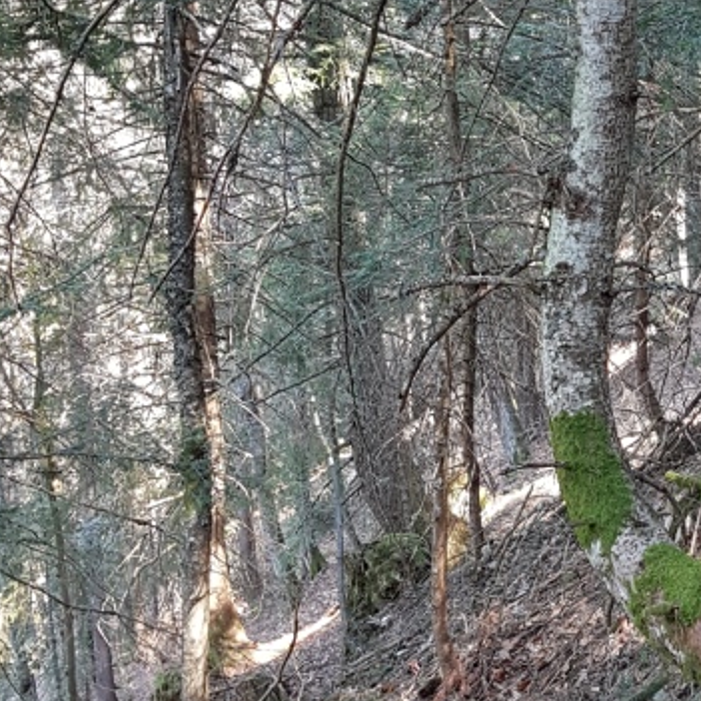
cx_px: 741
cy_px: 278
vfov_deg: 25.7
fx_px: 1535
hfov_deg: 24.3
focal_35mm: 67
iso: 100
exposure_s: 1/50
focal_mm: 4.2
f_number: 1.7
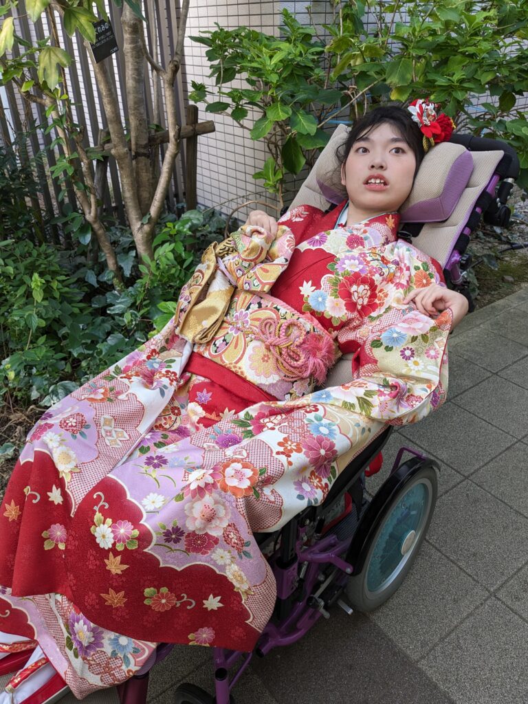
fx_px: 549
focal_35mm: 27
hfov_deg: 51.4
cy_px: 352
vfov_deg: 65.3
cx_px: 264
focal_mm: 4.38
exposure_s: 1/120
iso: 64
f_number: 1.73
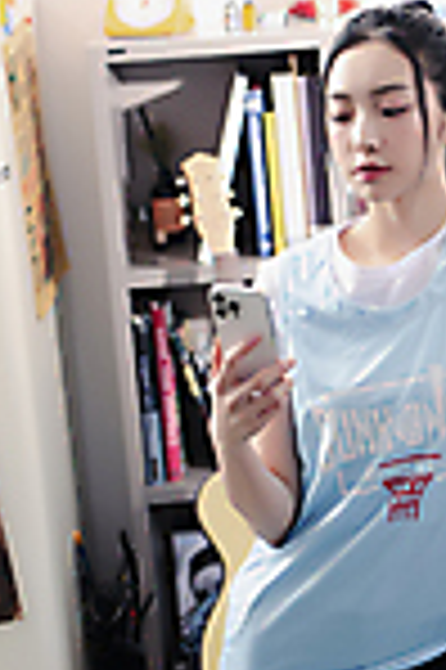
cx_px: 367
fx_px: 2403
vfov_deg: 15.9
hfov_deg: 10.6
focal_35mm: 129
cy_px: 337
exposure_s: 1/160
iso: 400
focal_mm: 48
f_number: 2.8
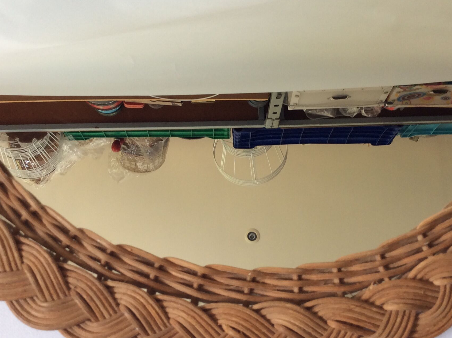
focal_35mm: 49
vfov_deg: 29.6
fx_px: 639
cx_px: 243
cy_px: 183
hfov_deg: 38.9
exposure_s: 1/33
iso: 32
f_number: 2.4
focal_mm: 3.3
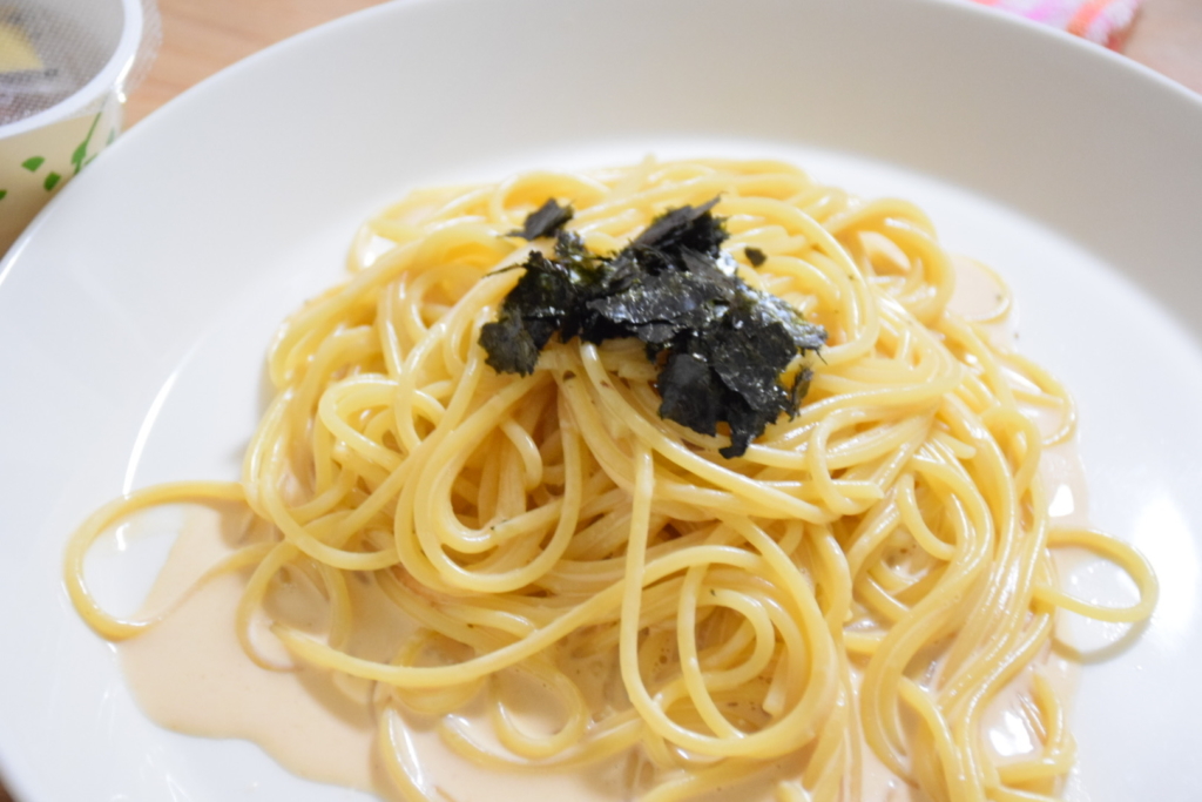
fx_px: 2805
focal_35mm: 84
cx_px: 601
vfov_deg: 16.3
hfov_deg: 24.2
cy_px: 401
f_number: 4.8
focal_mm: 56
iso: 3200
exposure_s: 1/60
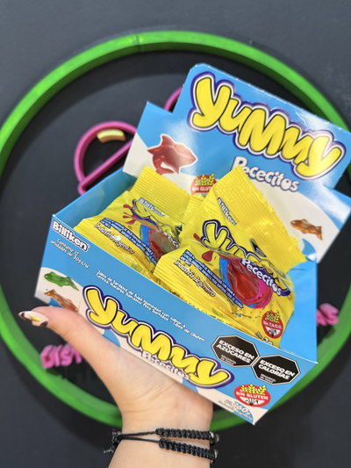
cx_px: 176
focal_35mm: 24
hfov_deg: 56.8
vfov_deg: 71.6
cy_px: 234
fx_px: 324
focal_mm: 6.76
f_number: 1.78
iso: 200
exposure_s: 1/109
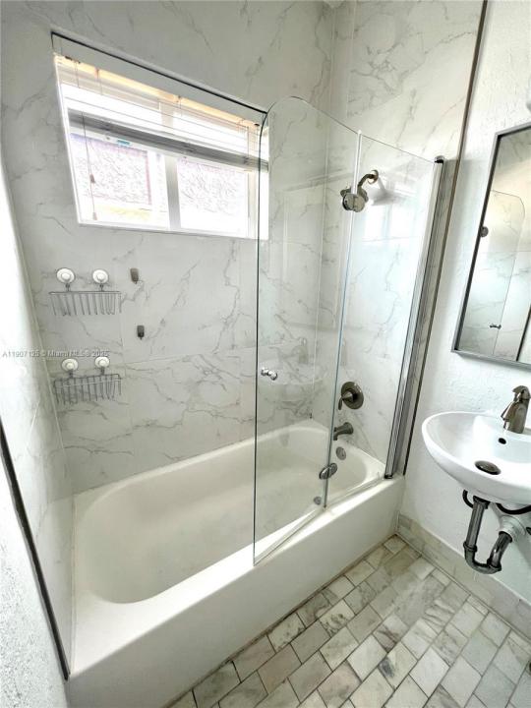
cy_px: 354
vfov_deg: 106.2
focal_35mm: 13
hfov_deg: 89.9
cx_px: 266
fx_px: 266
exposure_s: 1/99
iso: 100
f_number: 1.8
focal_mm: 1.57
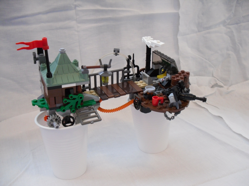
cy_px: 93
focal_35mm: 35
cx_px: 124
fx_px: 252
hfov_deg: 52.6
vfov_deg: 40.7
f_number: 3
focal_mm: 6.3
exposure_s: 1/16
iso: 400
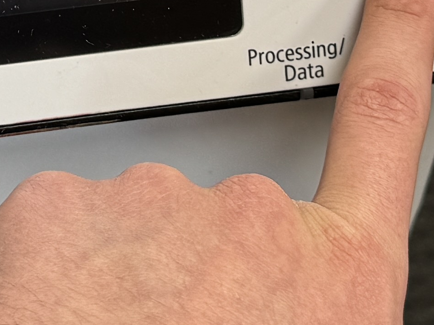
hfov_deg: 13.4
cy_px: -216
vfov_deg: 9.9
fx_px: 1805
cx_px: -54
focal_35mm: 144
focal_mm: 6.86
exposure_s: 1/120
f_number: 1.78
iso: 100
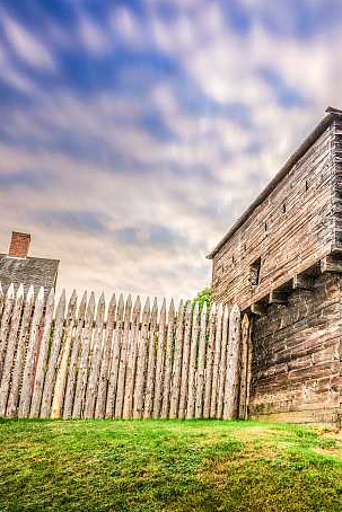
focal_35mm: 37
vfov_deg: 51.9
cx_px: 330
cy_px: 252
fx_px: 527
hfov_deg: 33.4
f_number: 8
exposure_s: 15
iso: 200
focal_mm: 24
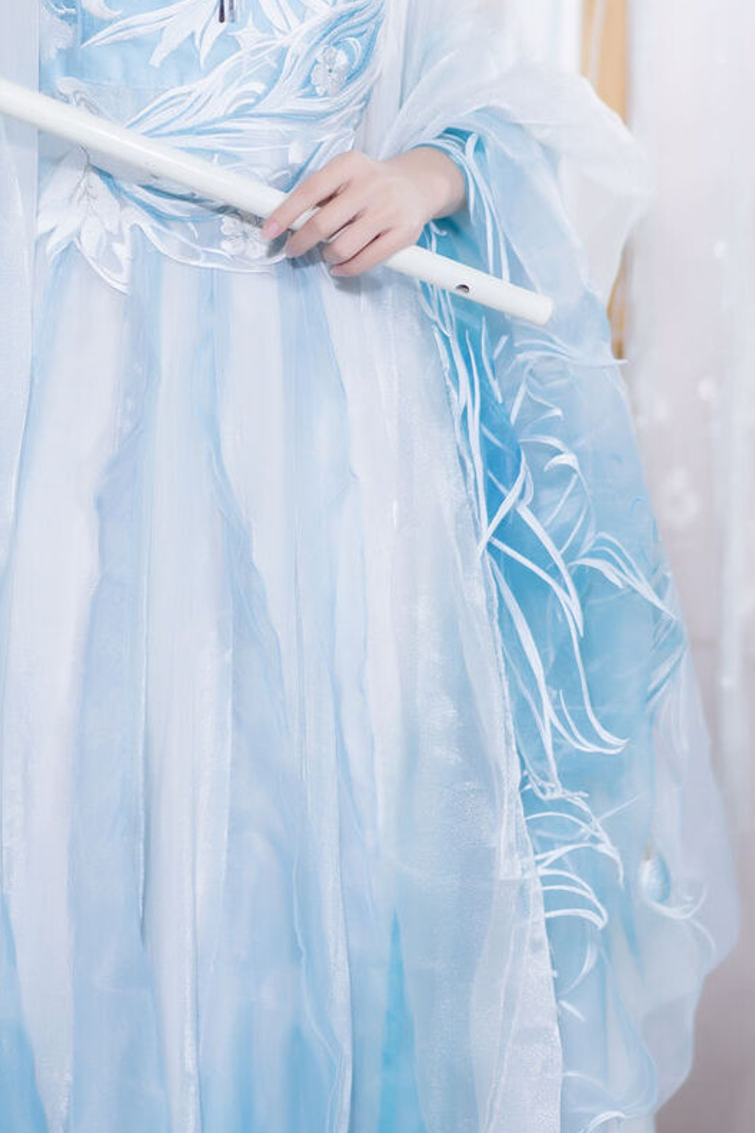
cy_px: 99
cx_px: 209
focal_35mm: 169
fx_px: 5316
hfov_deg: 8.1
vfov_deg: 12.1
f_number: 1.4
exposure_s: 1/250
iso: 100
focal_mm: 85
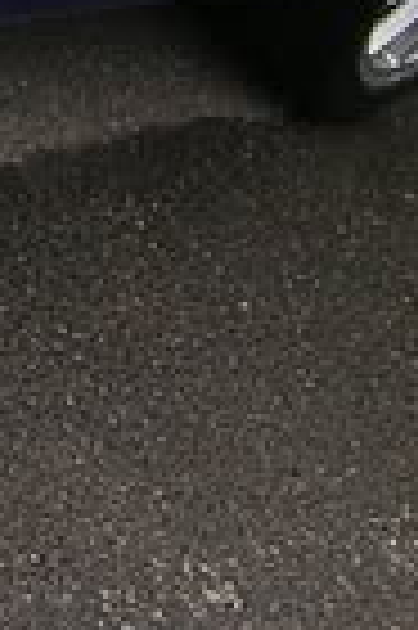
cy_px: -819
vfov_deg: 6.8
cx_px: -832
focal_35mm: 290
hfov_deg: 4.5
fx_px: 5063
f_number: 2.8
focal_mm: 7.8
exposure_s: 1/36.3
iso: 64
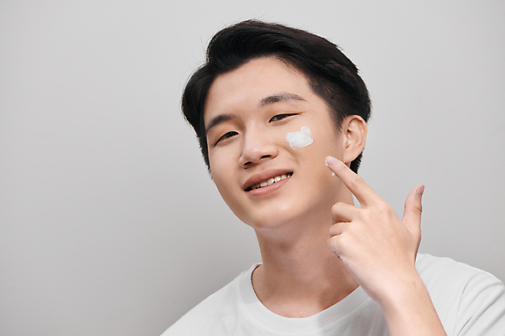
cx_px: 252
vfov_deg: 13.0
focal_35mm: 105
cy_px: 168
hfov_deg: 19.5
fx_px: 1473
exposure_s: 1/125
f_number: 6.3
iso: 200
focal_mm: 105
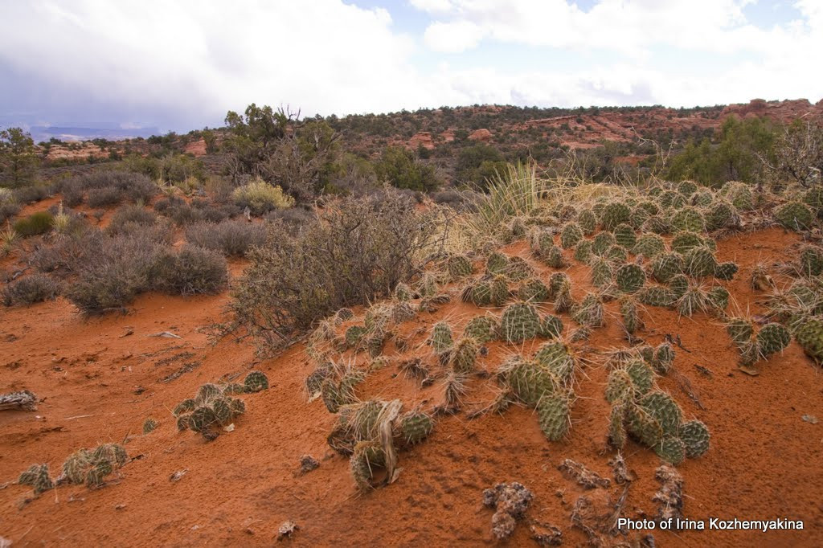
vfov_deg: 43.6
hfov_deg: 61.9
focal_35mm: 30
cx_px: 412
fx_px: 686
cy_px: 274
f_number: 8
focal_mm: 20
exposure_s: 1/160
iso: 200
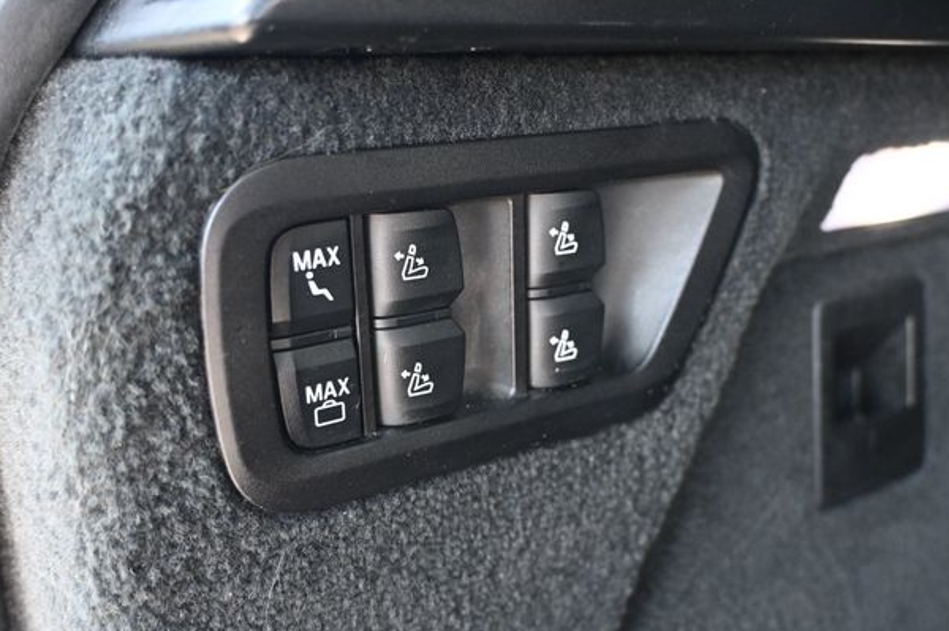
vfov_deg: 40.1
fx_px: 864
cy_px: 321
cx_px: 465
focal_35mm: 33
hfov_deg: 57.6
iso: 1400
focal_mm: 20.5
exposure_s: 1/125
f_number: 3.8
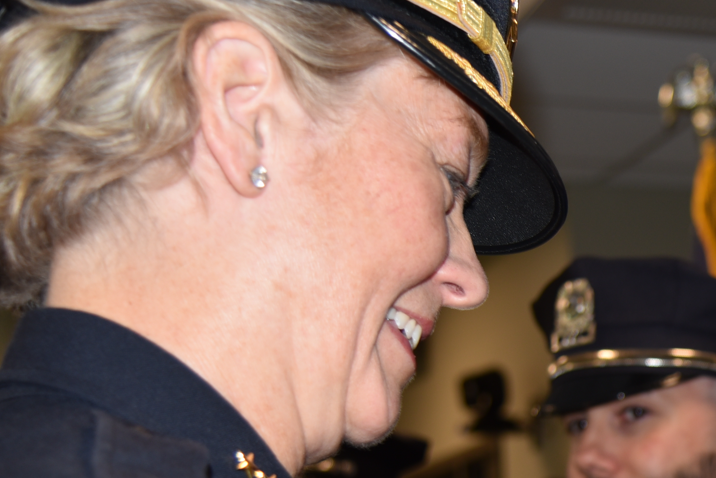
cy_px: 565
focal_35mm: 105
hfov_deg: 18.1
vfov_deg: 12.7
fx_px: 2089
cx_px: 939
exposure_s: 1/60
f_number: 4
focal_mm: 40
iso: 200
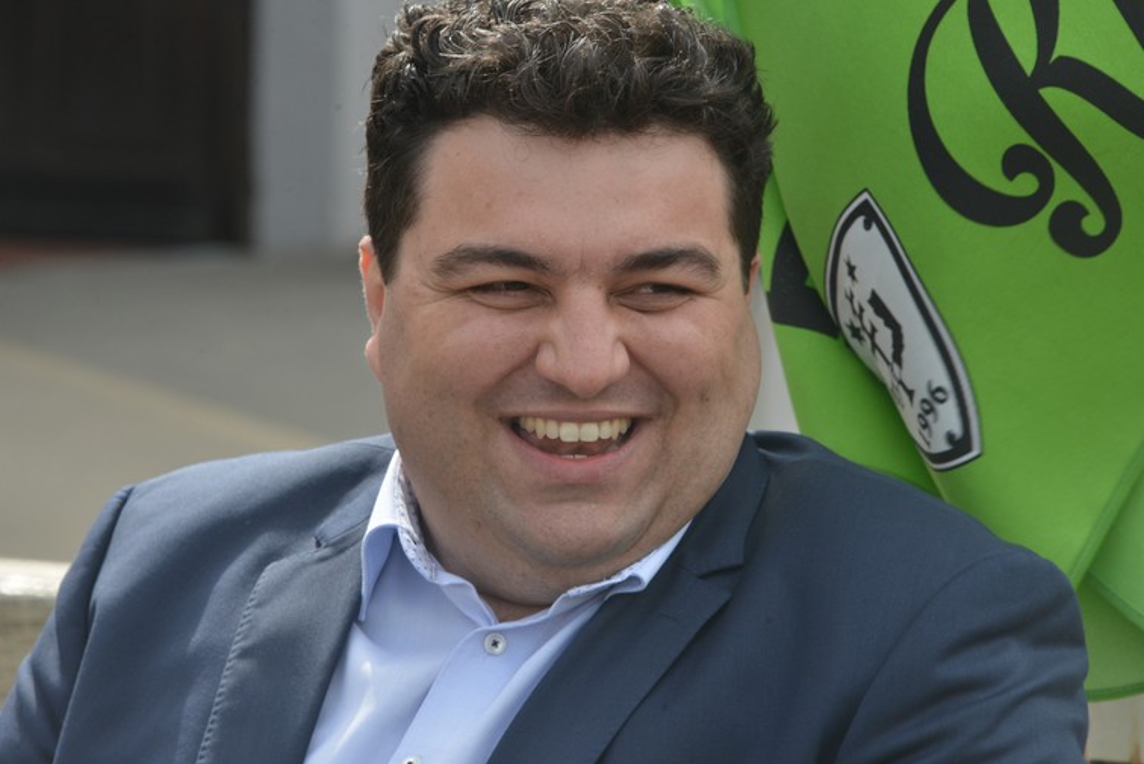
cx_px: 530
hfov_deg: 7.6
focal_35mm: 271
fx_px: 8616
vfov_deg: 5.1
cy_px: 393
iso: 640
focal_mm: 250
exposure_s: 1/320
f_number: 9
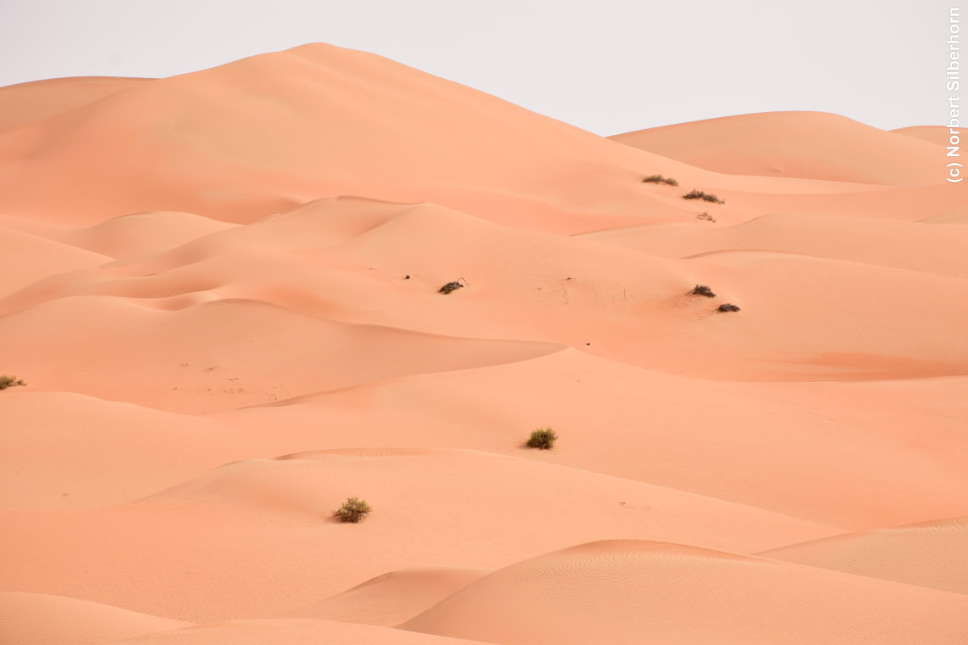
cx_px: 484
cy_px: 322
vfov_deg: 10.8
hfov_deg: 16.1
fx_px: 3428
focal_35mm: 128
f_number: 11
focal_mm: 85
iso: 280
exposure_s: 1/500
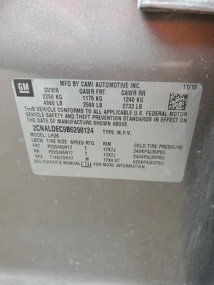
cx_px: 107
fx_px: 214
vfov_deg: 67.3
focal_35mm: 26
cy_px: 142
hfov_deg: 53.1
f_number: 1.5
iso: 117
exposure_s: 1/60.2
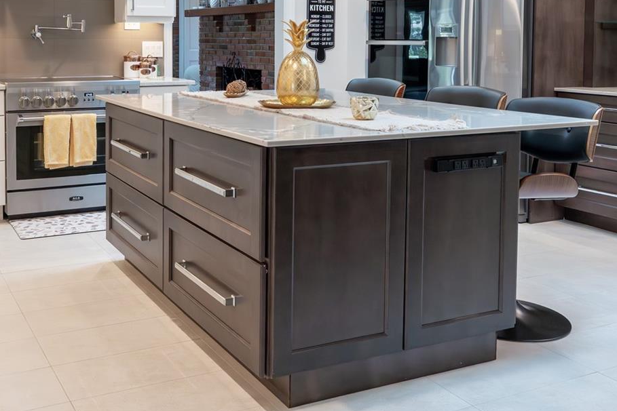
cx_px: 238
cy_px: 71
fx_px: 754
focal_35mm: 44
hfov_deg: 44.2
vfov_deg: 29.7
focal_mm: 24
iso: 2500
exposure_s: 1/125
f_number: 9
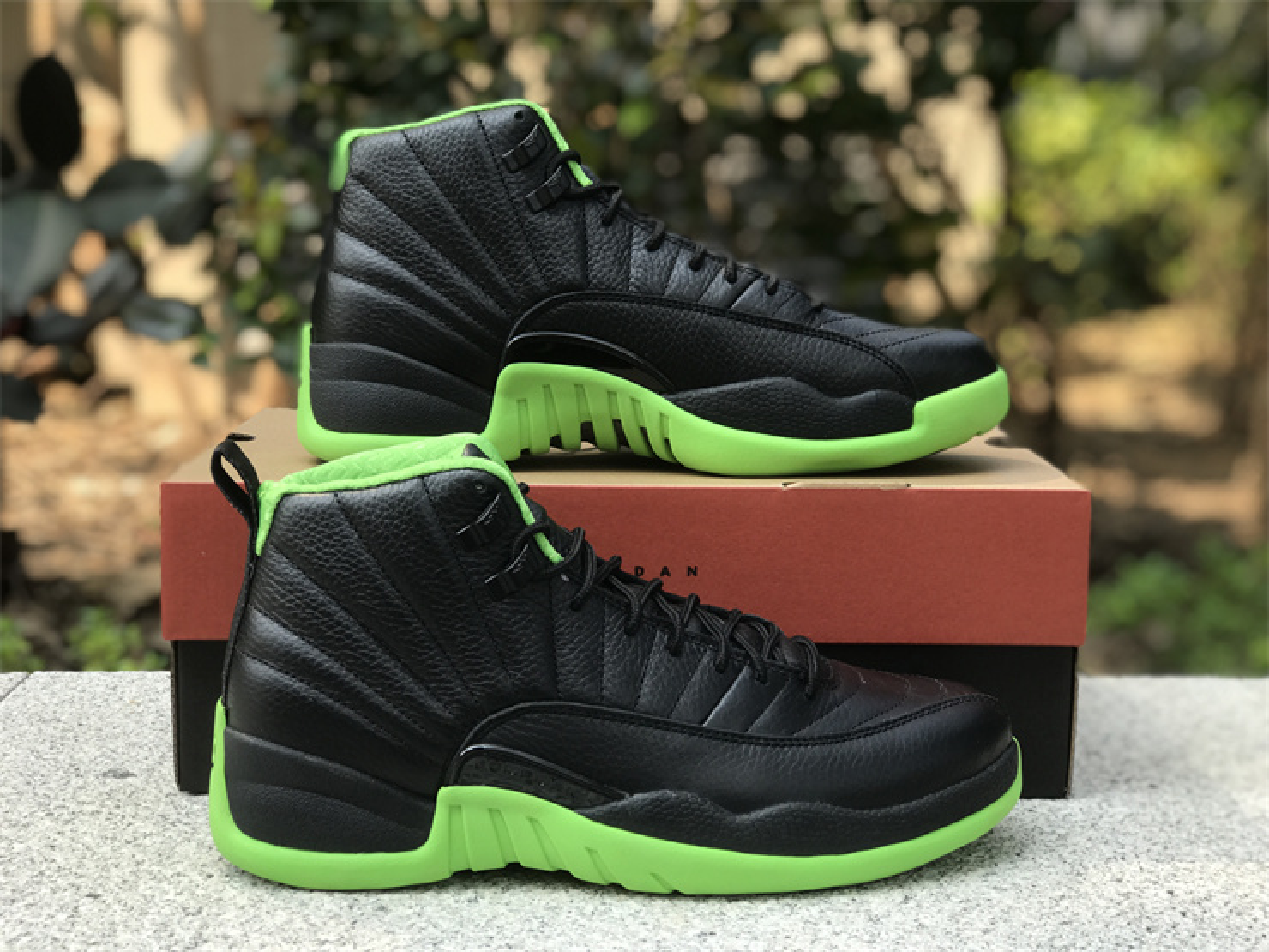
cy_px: 476
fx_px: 2090
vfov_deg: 25.7
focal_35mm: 57
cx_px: 634
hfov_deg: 33.8
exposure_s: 1/208
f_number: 2.8
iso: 20
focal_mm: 6.6
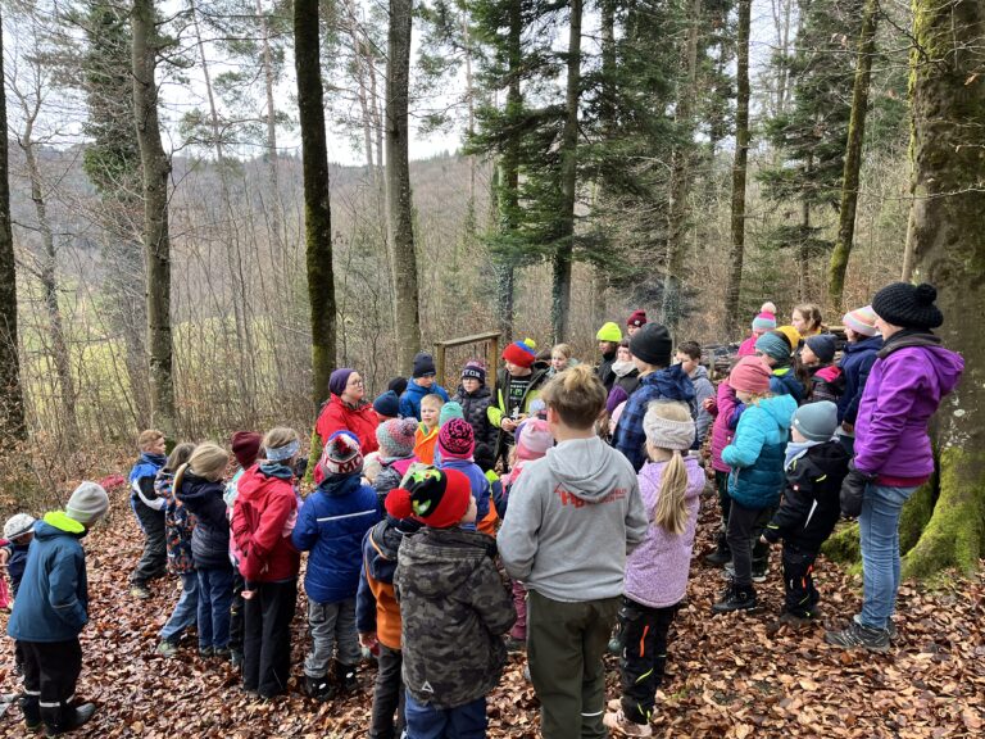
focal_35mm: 26
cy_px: 370
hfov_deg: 67.3
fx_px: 740
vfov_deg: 53.1
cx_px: 492
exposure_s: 1/122
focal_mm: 5.1
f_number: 1.6
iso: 80
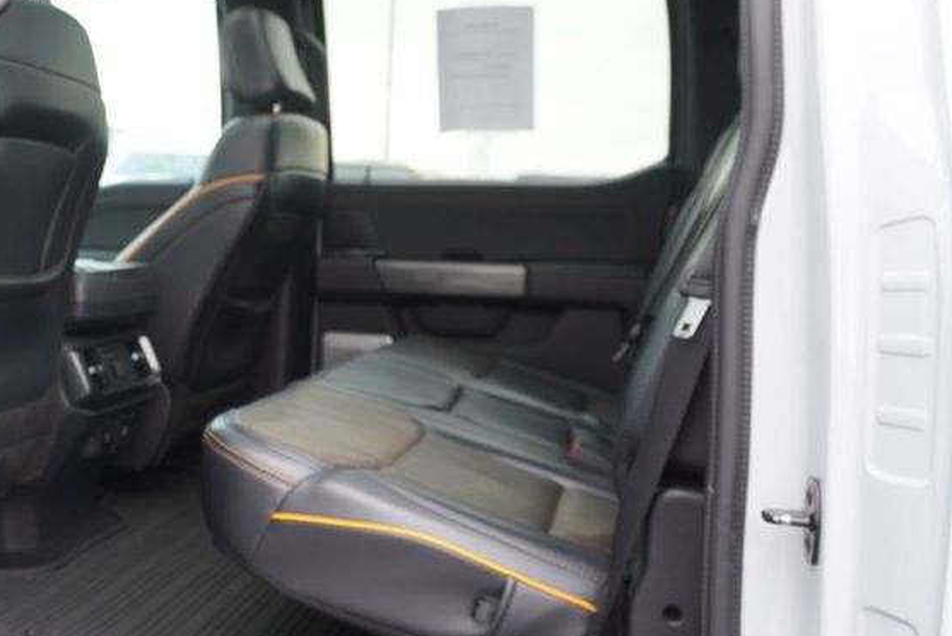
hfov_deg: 38.9
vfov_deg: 28.6
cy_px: 246
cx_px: 91
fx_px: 1241
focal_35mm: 47
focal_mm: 17
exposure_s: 1/60
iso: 250
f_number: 4
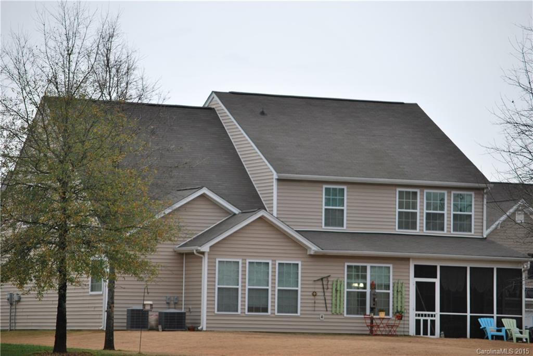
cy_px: 178
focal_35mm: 153
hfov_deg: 13.4
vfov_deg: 9.0
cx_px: 266
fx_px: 2266
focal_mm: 102
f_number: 4.8
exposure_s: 1/125
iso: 200
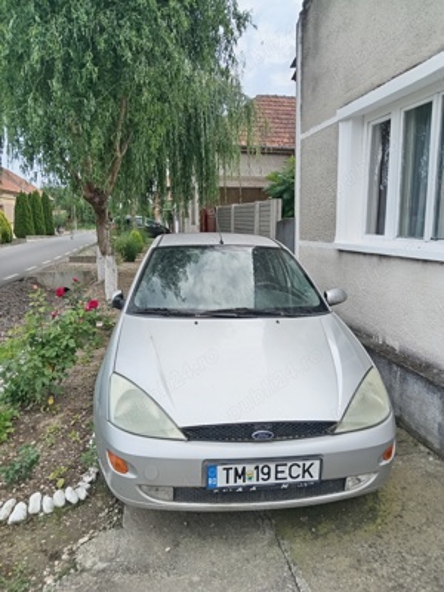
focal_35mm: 25
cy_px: 296
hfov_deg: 54.9
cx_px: 222
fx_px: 428
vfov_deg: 69.4
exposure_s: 1/317
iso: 100
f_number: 1.8
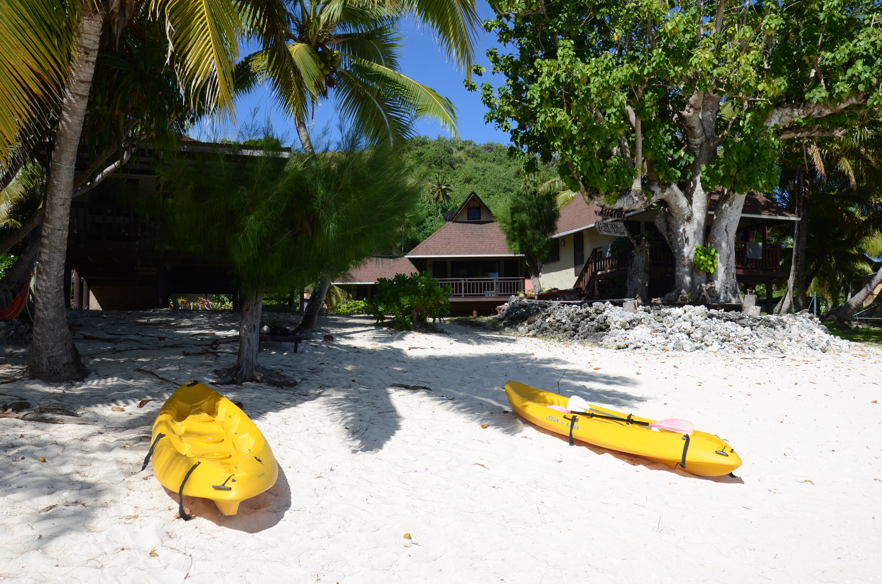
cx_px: 441
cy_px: 292
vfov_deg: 39.8
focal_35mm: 33
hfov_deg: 57.3
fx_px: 807
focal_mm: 22
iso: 100
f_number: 8
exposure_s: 1/250
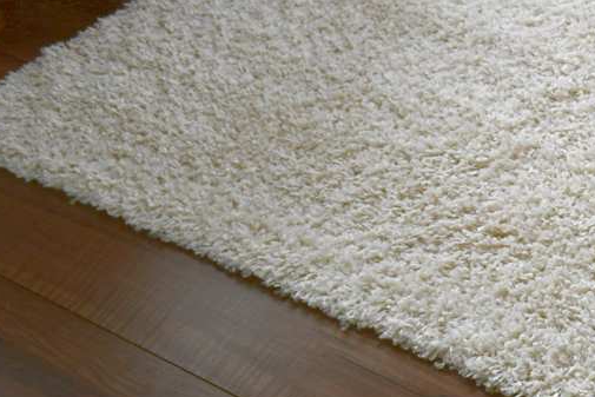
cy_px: 79
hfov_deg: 18.6
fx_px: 1620
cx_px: 870
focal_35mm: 98
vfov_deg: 13.9
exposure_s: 1/250
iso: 640
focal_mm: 22
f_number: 3.5
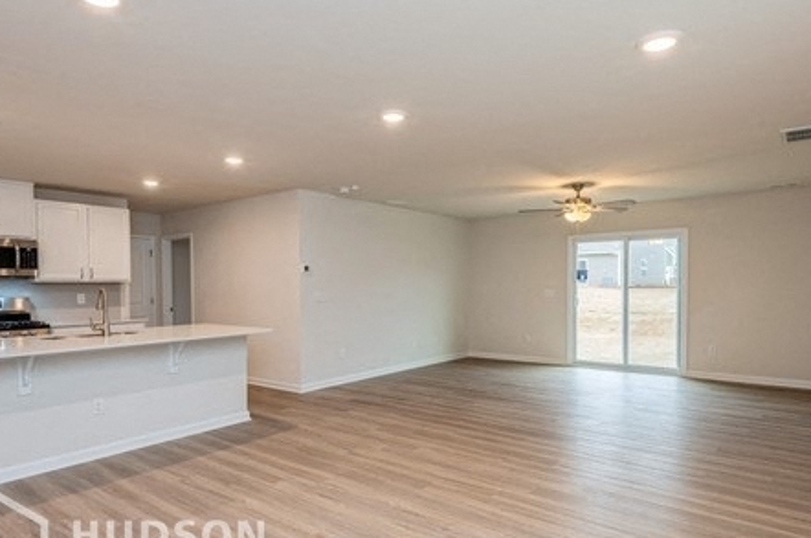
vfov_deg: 59.2
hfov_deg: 81.3
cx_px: 387
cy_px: 289
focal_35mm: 21
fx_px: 472
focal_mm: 16
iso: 100
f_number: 10
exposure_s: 1/4
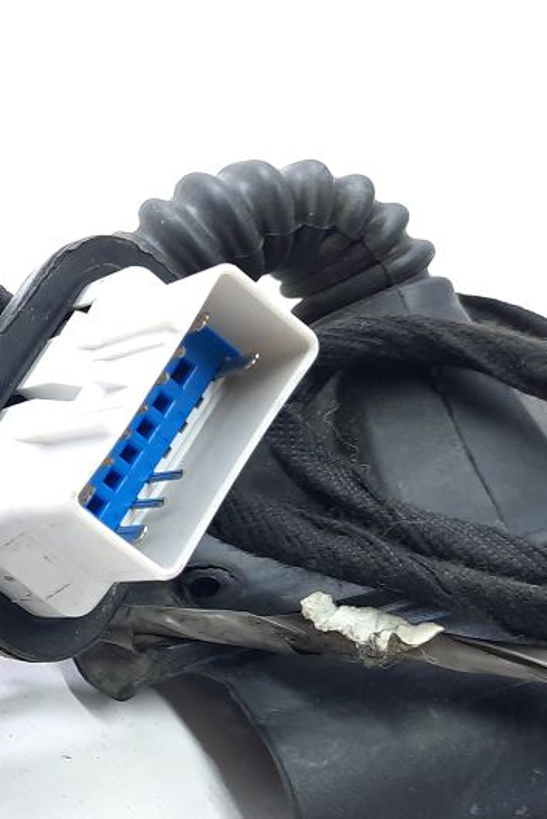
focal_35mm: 59
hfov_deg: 21.2
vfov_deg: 33.6
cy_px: 562
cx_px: -136
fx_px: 1344
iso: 160
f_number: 2
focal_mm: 4.6
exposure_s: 1/50
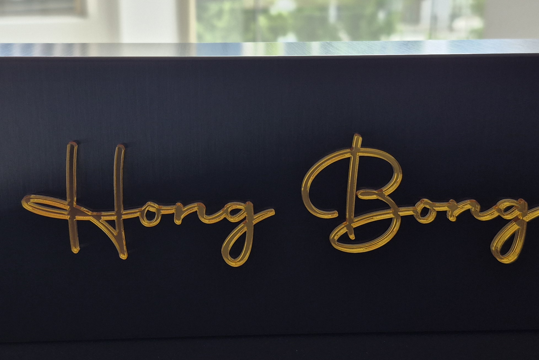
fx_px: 734
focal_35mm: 49
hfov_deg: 40.3
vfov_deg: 27.5
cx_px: 238
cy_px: 156
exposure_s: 1/219
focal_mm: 5.4
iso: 25
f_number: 1.8
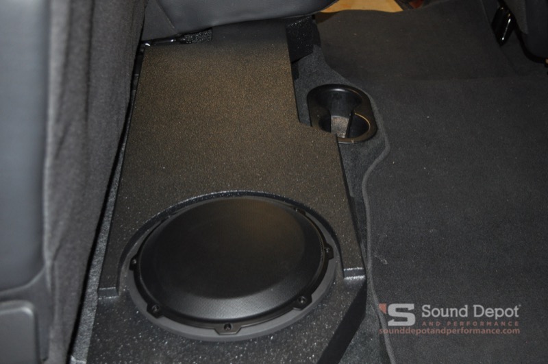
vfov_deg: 26.4
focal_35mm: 51
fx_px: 775
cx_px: 274
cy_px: 182
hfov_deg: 38.9
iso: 800
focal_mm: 34
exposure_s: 1/60
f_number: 5
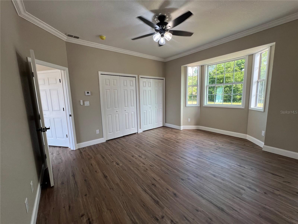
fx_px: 112
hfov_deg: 106.2
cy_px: 112
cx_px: 149
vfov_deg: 89.9
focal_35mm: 13
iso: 64
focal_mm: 1.57
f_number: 1.8
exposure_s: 1/120
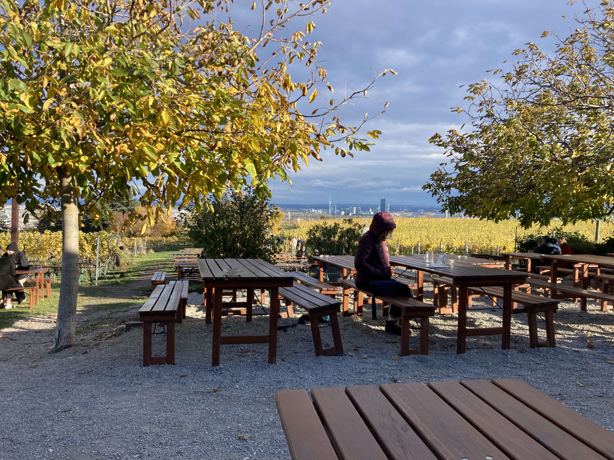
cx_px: 307
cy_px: 230
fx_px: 497
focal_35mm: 28
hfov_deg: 63.4
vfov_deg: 49.7
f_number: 1.8
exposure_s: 1/585
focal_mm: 3.99
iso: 20
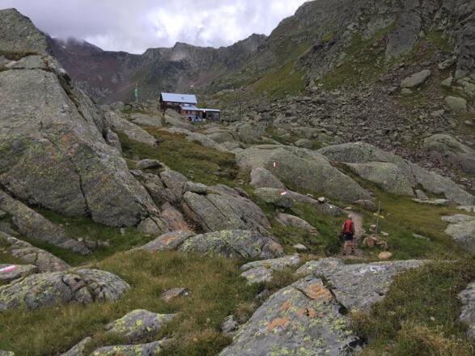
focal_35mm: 29
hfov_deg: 61.7
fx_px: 398
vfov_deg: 48.2
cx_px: 238
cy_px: 178
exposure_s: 1/620
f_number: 2.2
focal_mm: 4.15
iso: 25
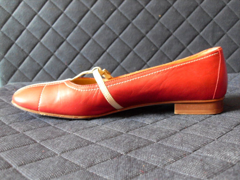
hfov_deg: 50.1
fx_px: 257
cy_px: 90
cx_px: 120
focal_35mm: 37
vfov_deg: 38.7
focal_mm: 6.3
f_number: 2.8
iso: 200
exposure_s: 1/20
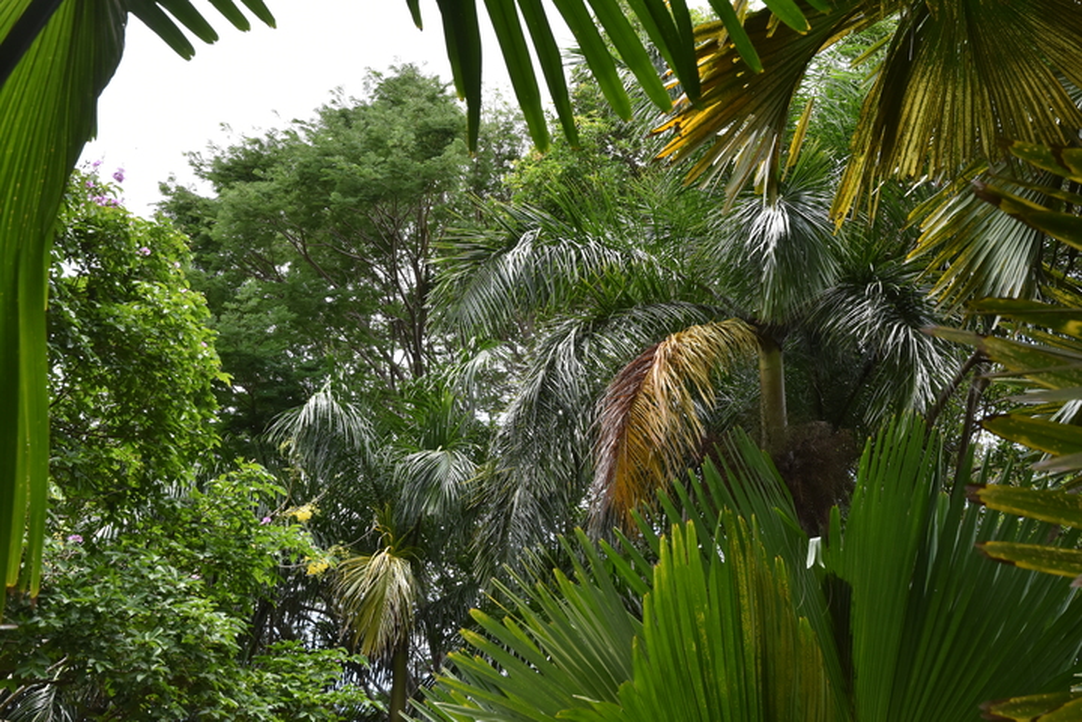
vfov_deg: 22.6
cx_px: 541
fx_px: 1803
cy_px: 361
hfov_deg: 33.4
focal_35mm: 60
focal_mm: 40
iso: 640
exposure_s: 1/500
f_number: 8
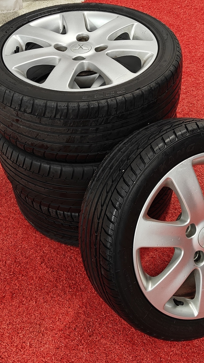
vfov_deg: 43.7
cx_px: 129
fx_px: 452
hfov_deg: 25.4
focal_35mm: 47
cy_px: 180
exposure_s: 1/65
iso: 100
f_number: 1.8
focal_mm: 5.59
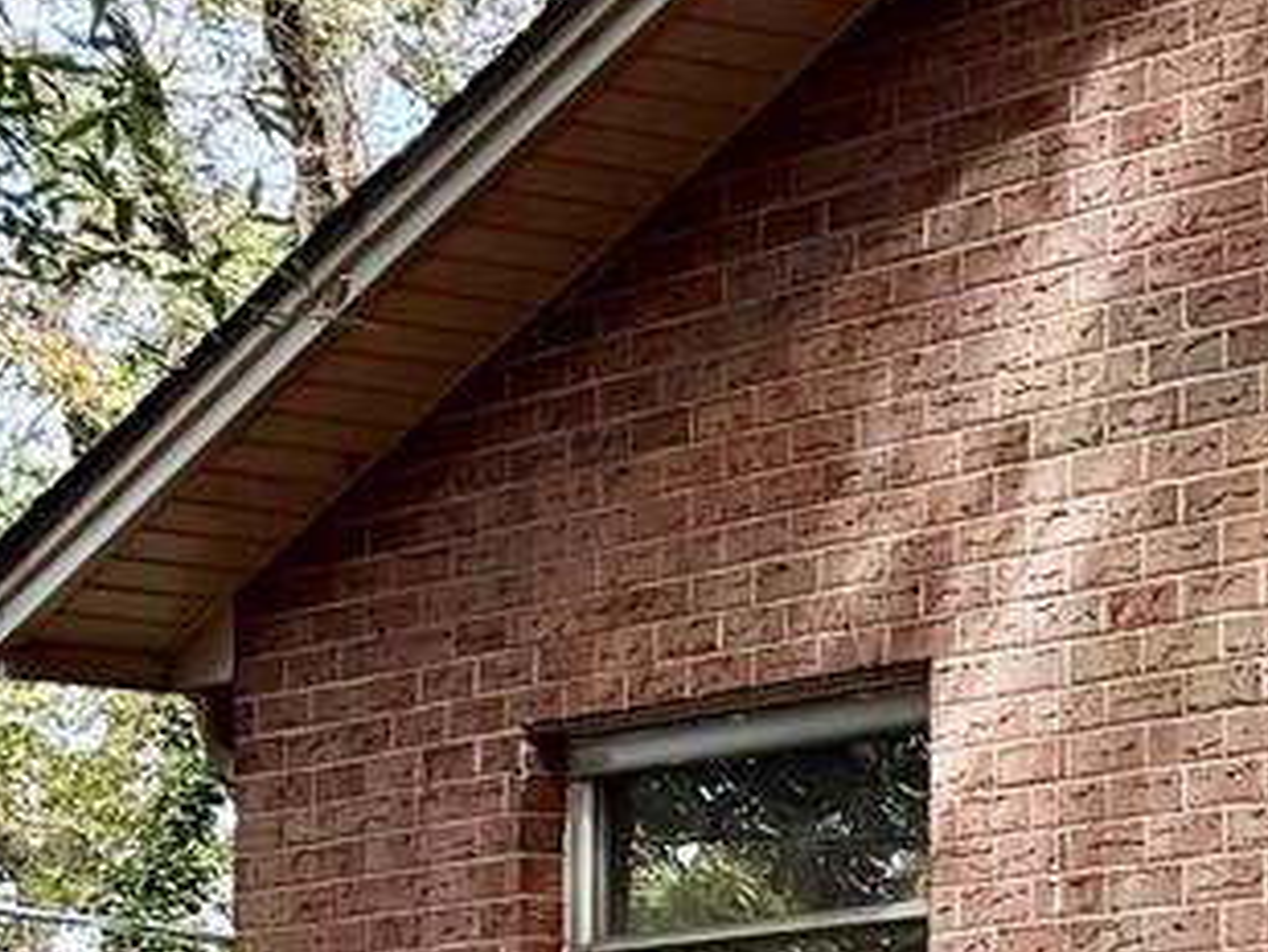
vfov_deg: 9.2
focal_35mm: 159
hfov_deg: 10.1
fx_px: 5827
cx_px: 3426
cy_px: 1284
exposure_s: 1/290
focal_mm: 6.76
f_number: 1.78
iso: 80
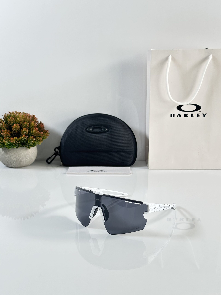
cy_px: 148
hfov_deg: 30.3
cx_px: 110
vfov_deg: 39.7
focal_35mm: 48
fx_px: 409
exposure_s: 1/100
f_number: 1.78
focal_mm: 6.86
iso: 64
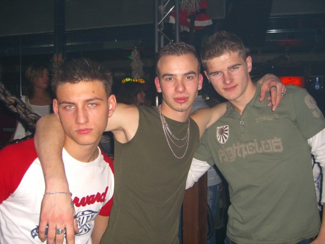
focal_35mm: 38
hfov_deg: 49.0
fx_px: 357
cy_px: 122
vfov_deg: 37.7
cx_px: 162
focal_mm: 7.9
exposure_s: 1/60
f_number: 2.8
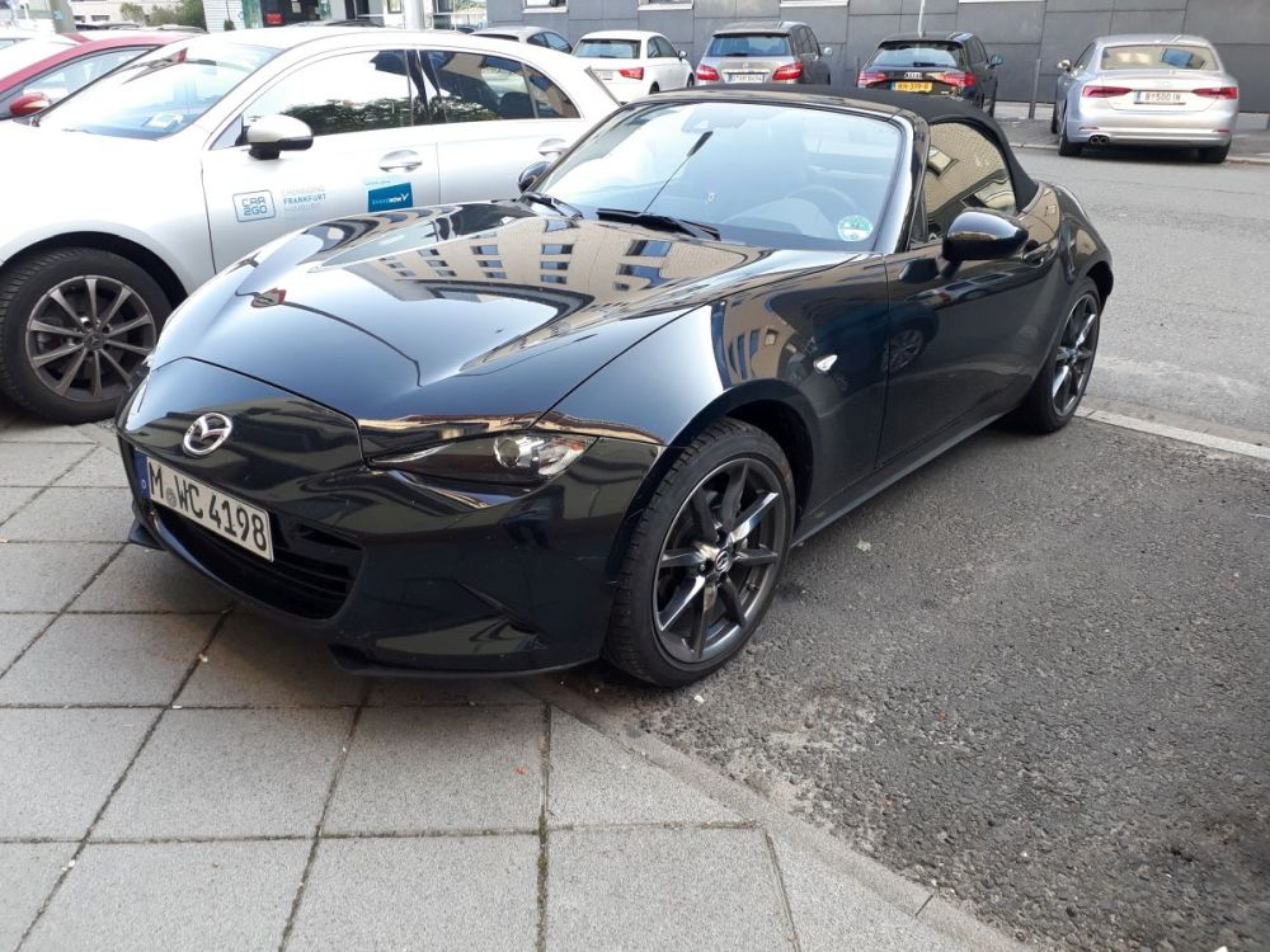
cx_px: 635
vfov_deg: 51.4
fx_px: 991
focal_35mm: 27
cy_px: 476
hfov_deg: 65.3
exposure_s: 1/100
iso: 50
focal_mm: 3.6
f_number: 1.9
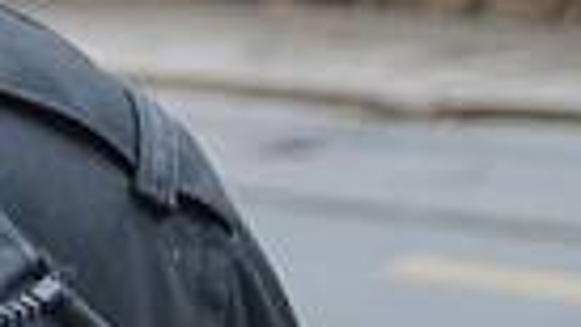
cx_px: -704
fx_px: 3681
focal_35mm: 239
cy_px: -537
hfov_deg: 8.4
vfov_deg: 4.9
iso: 200
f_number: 4.8
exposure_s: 1/40
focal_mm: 32
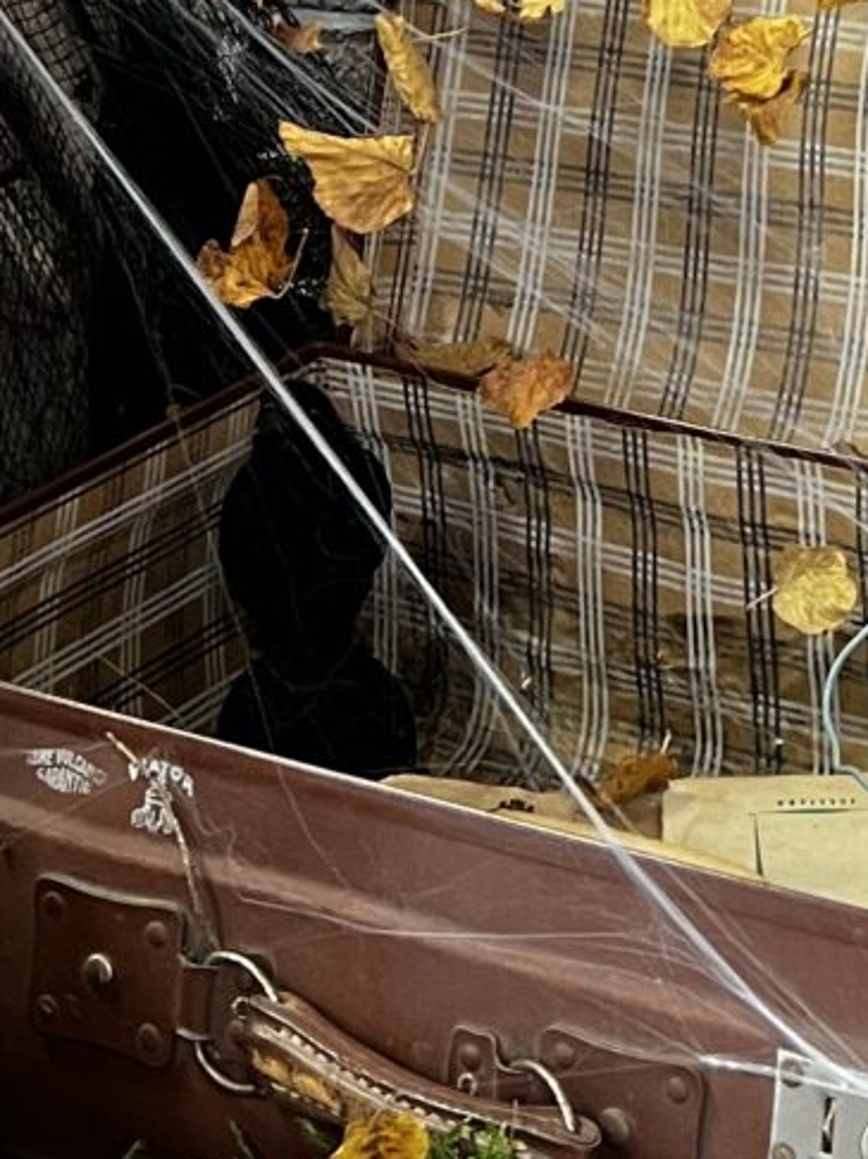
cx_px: 923
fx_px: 3581
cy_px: -410
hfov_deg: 13.6
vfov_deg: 17.1
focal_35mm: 107
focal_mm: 5.7
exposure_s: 1/50
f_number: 1.5
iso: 250
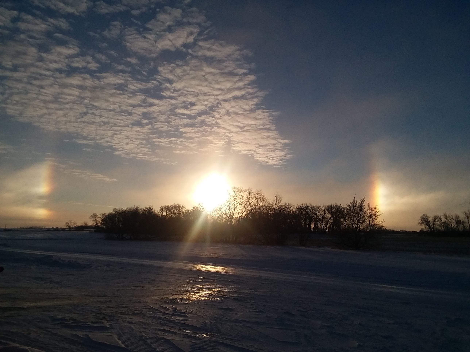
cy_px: 176
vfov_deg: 48.2
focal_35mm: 29
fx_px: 394
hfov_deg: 61.7
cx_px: 235
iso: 40
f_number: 1.9
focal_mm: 2.47
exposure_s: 1/6593
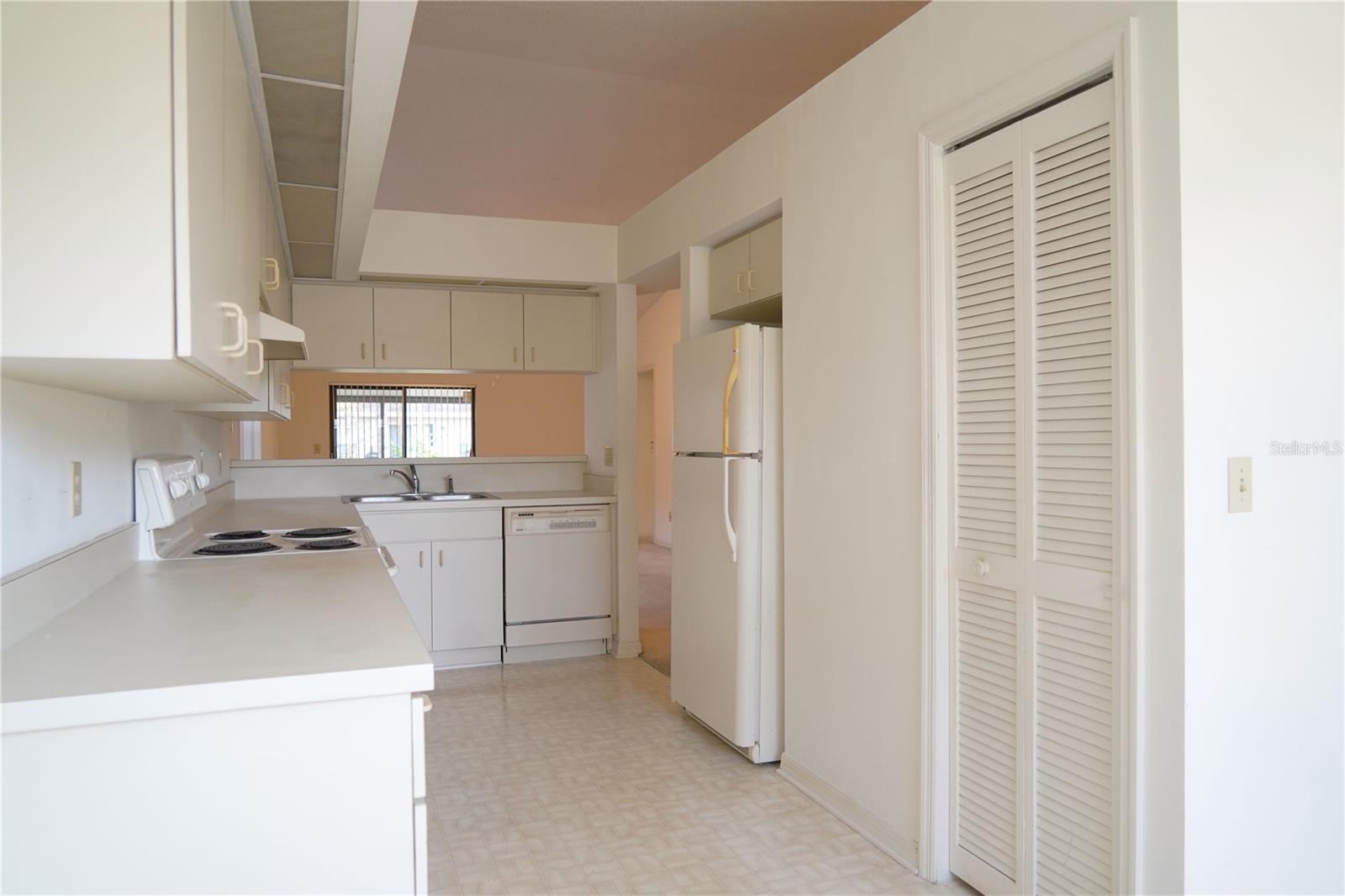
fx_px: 896
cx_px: 672
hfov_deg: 73.8
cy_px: 448
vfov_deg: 53.1
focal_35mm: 24
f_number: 4
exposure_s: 1/160
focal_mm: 24
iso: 800
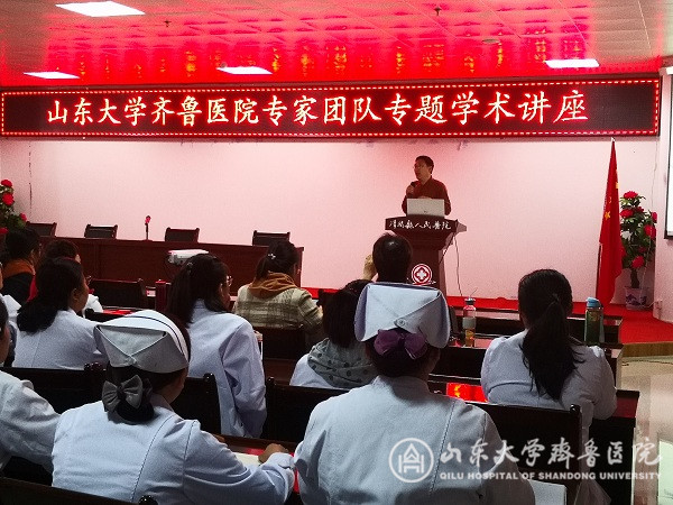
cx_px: 336
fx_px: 914
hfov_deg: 40.4
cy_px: 252
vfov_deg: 30.9
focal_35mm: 47
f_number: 1.6
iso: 200
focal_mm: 3.95
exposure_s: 1/33.3
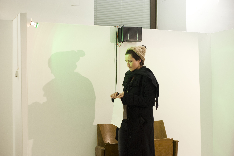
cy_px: 78
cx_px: 117
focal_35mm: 50
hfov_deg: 39.6
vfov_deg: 27.0
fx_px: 325
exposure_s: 1/60
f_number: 2.8
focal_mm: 50
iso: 1250
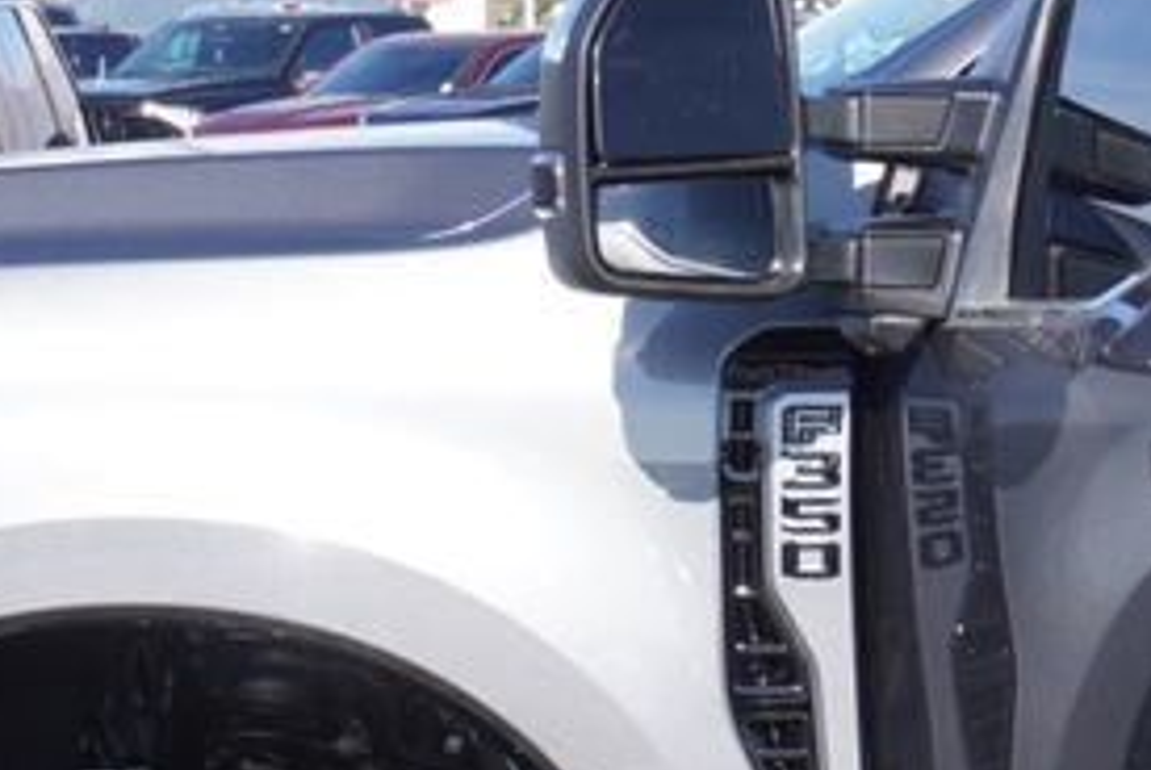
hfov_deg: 10.6
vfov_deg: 7.2
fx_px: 6081
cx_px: 1377
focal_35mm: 190
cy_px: 644
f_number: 8
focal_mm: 34
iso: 100
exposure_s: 1/125
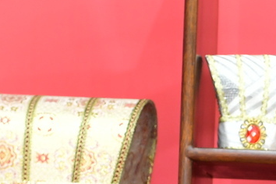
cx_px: 522
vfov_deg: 5.6
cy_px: 387
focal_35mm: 237
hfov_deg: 8.3
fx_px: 1817
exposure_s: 1/200
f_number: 4.5
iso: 800
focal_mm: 35
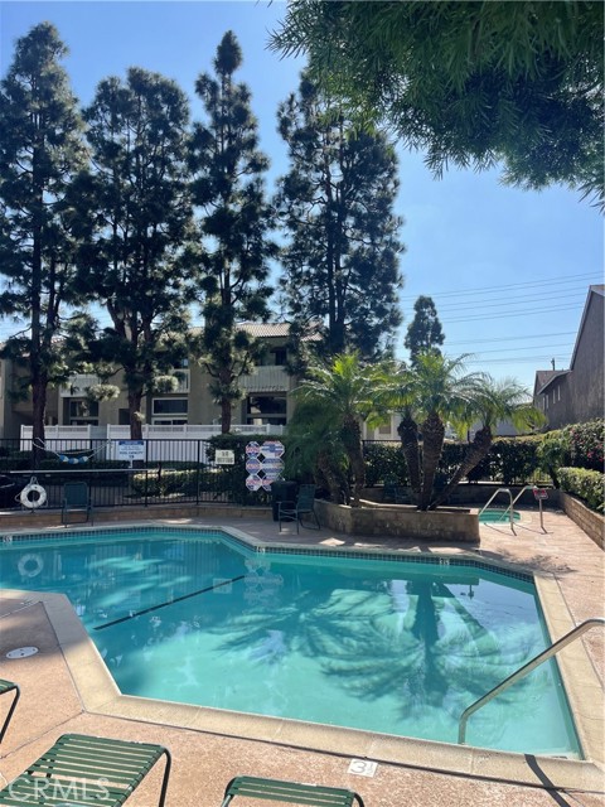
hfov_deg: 54.9
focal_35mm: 25
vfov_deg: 69.4
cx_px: 302
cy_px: 404
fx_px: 583
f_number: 1.6
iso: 32
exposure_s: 1/3448
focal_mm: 5.1
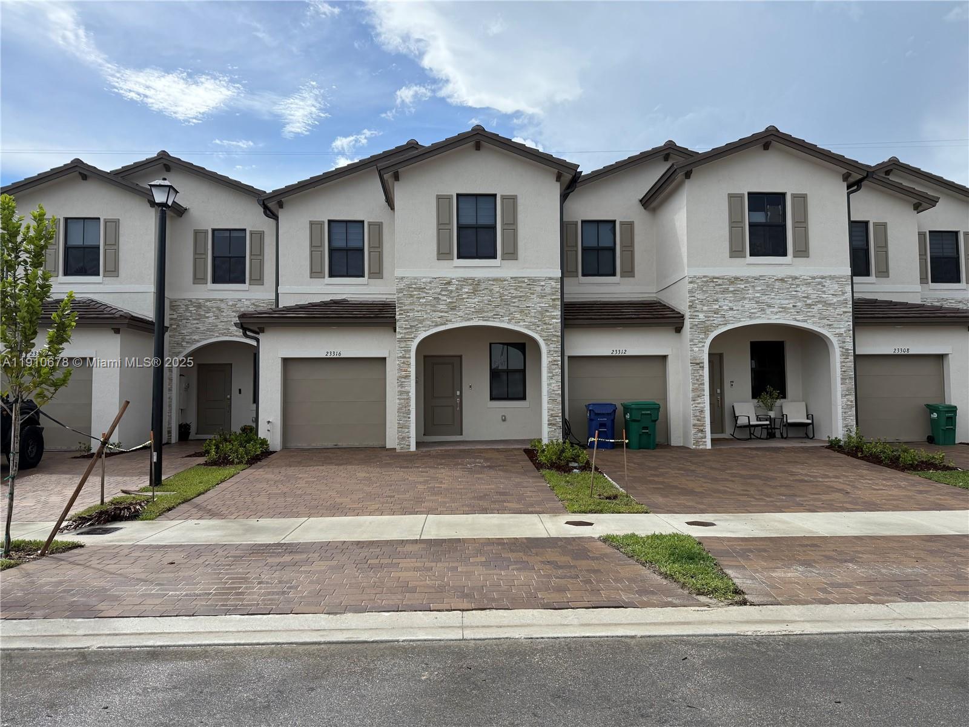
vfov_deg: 56.8
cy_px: 364
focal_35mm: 24
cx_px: 484
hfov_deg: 71.6
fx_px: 672
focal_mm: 6.76
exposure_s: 1/4975
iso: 100
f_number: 1.78
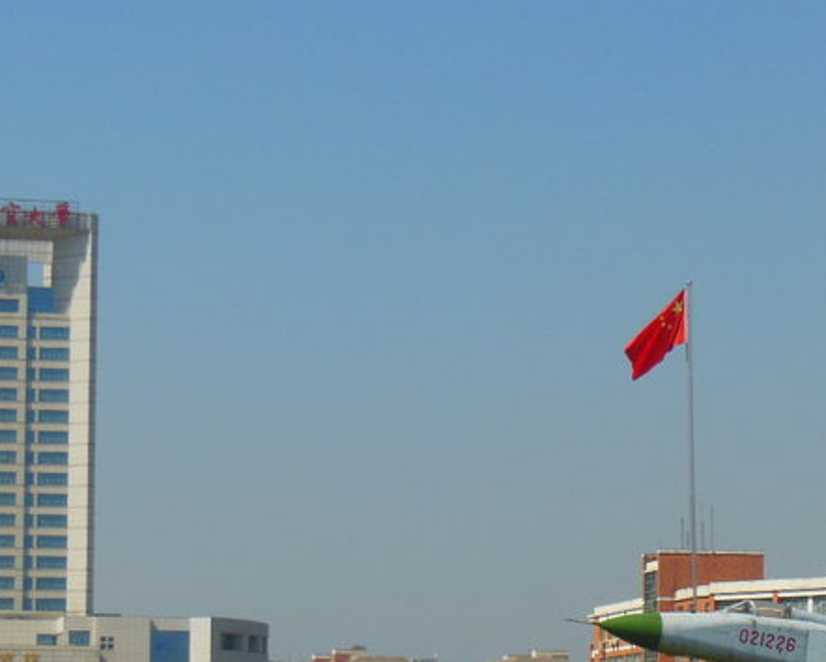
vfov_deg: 11.1
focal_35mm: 139
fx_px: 3400
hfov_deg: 13.8
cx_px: 619
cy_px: 551
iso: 125
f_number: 5.2
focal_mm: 12.4
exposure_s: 1/1000
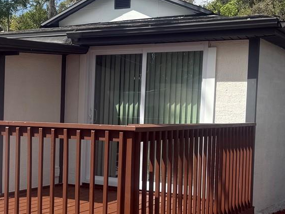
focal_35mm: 68
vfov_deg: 21.6
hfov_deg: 27.9
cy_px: 140
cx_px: 54
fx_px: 560
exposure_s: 1/3425
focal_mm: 6.76
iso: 80
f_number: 1.78
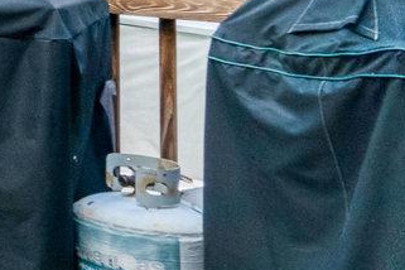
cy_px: -202
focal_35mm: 102
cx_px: -814
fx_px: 1147
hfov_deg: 11.4
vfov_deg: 12.4
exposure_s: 1/640
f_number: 8
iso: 1250
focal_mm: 16
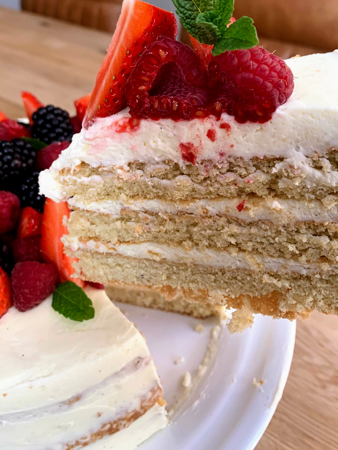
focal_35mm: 34
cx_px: 175
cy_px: 158
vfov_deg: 53.1
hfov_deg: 41.8
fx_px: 443
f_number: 1.8
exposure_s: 1/121
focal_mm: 4.25
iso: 100
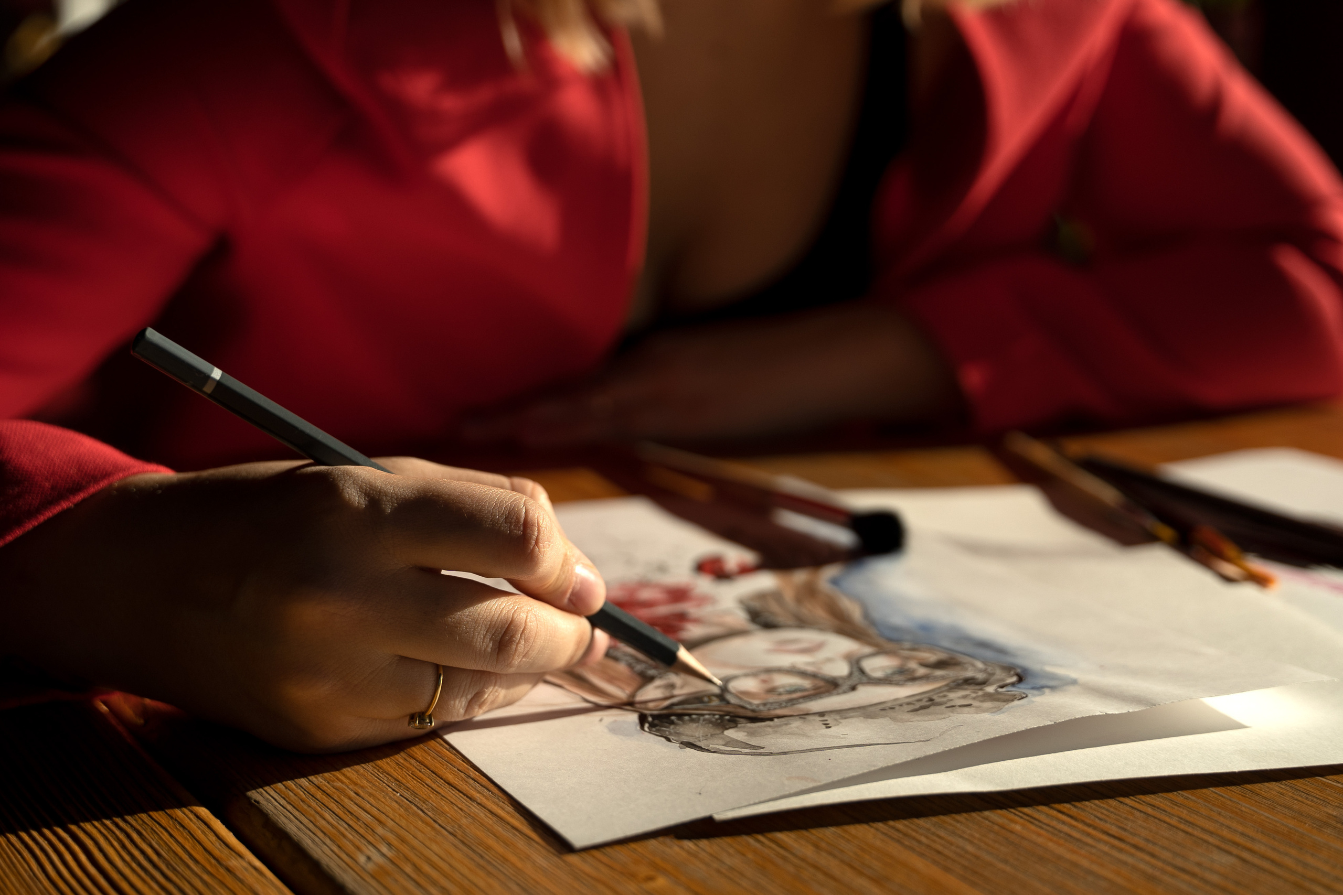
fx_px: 2238
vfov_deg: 22.6
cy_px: 448
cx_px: 672
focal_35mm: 60
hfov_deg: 33.4
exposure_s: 1/2000
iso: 64
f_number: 2.8
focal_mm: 40.4
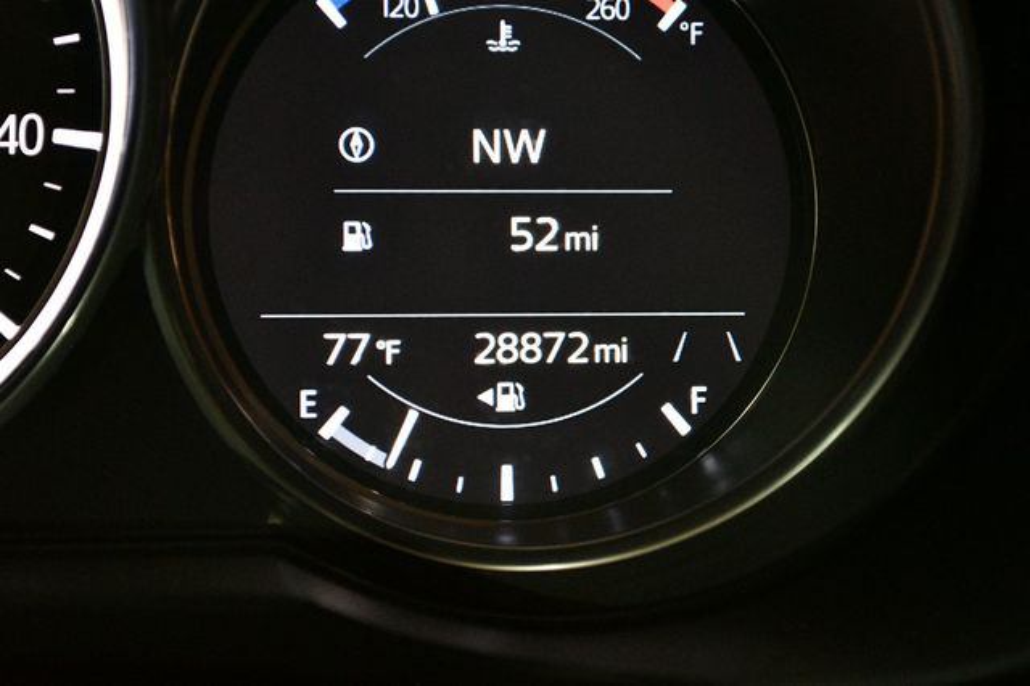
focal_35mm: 75
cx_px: 515
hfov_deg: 27.0
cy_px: 343
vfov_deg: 18.2
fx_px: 2145
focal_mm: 50
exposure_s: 1/60
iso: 5000
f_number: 5.6
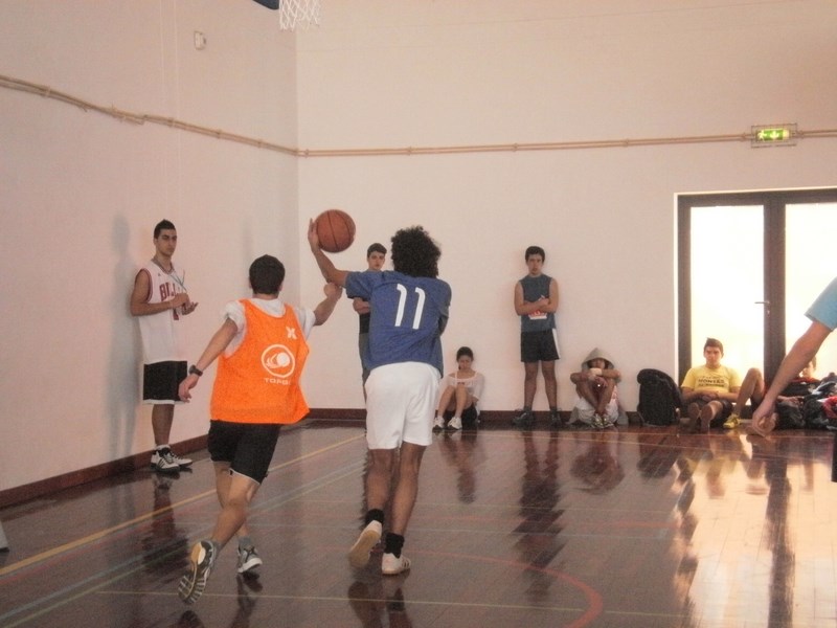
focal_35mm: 64
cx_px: 418
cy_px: 314
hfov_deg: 30.3
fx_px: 1547
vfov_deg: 22.9
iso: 800
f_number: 4.4
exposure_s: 1/250
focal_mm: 11.3
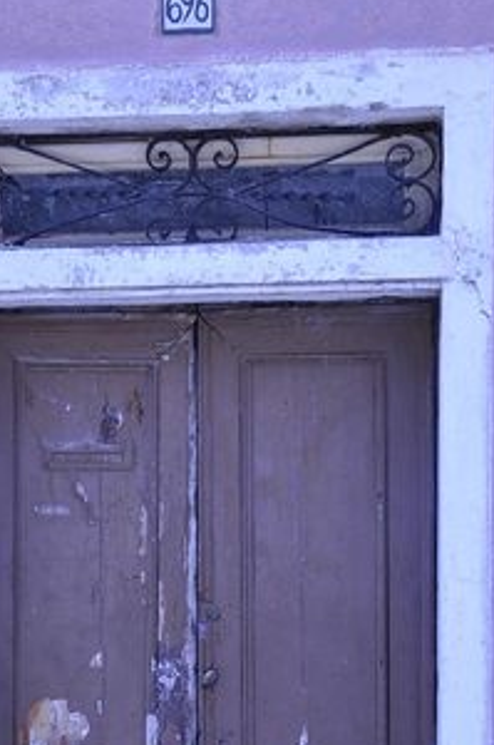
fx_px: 1797
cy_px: 531
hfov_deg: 15.6
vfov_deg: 23.2
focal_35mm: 87
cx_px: 166
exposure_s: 1/250
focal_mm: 29
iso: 200
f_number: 8
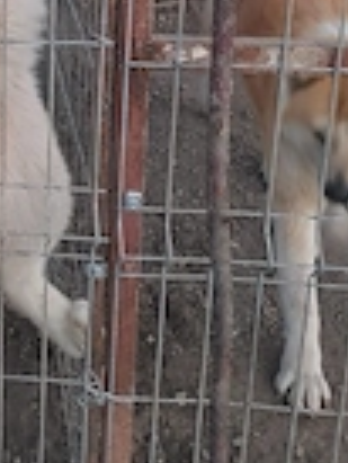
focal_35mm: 70
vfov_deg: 25.5
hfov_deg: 19.5
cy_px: -61
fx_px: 937
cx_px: -95
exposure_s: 1/50
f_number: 1.8
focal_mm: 5.23
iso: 64
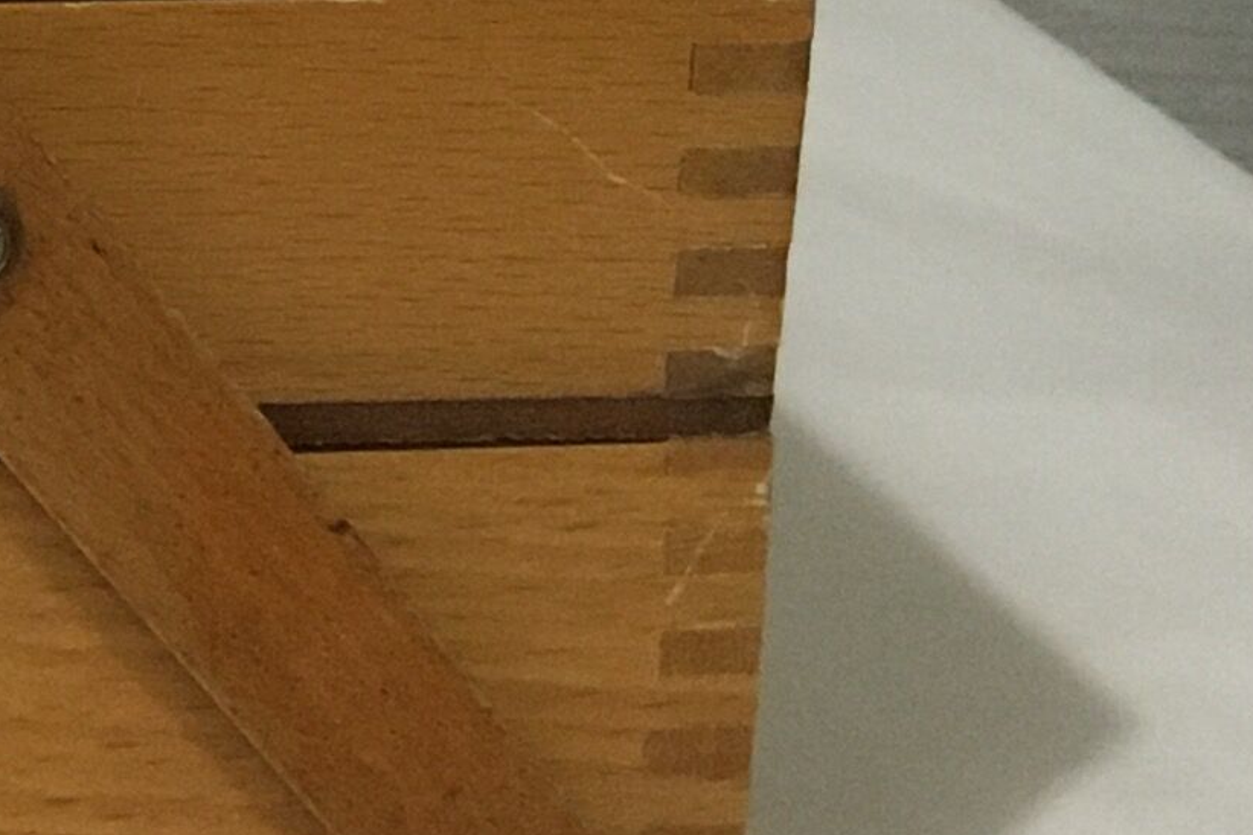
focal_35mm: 148
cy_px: -404
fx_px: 5151
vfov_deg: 9.0
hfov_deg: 11.8
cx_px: -1544
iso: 200
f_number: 2.2
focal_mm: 4.15
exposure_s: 1/33
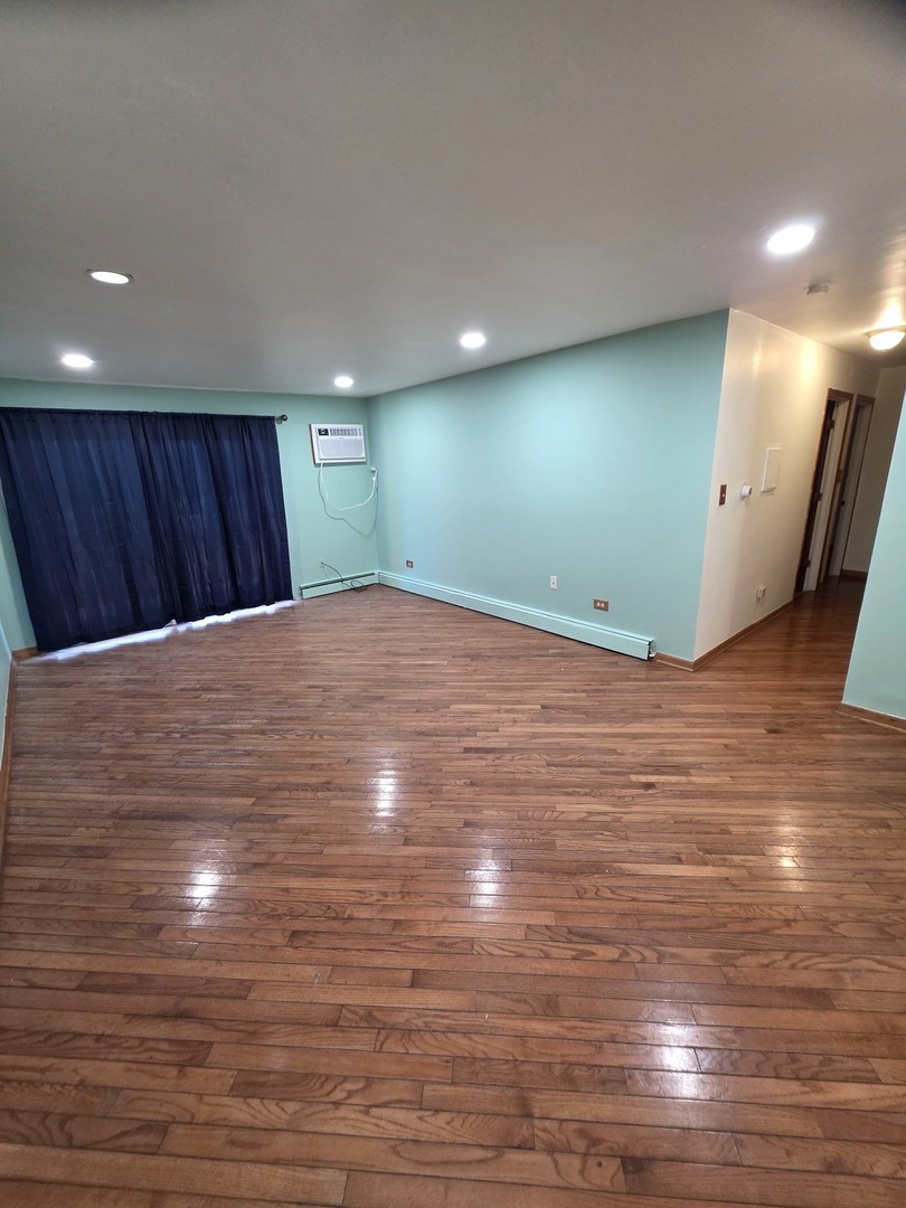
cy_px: 604
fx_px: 454
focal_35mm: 13
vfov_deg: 106.2
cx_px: 453
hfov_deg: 89.9
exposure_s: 1/60
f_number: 1.9
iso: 320
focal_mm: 2.2
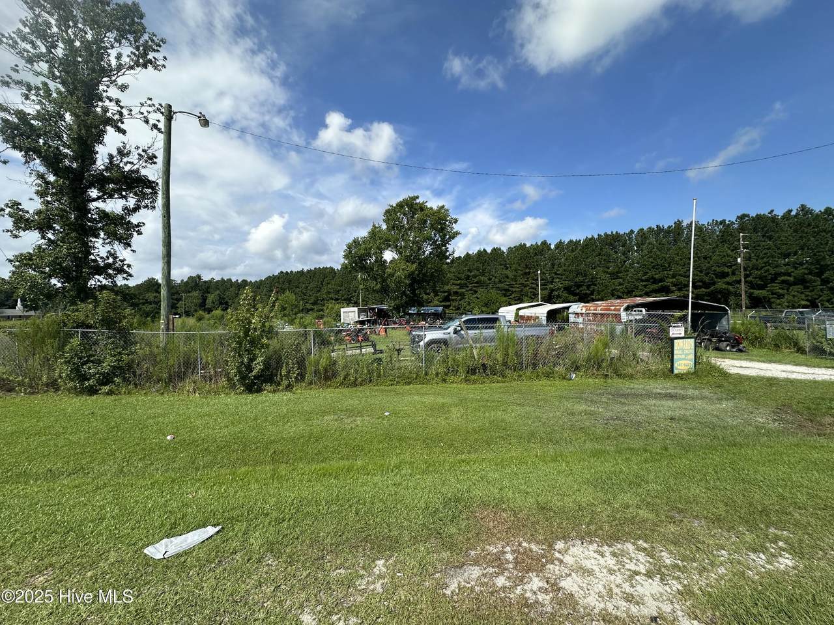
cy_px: 312
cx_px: 417
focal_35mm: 14
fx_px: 337
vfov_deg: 85.7
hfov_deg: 102.1
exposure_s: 1/2174
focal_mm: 2.22
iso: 50
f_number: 2.2
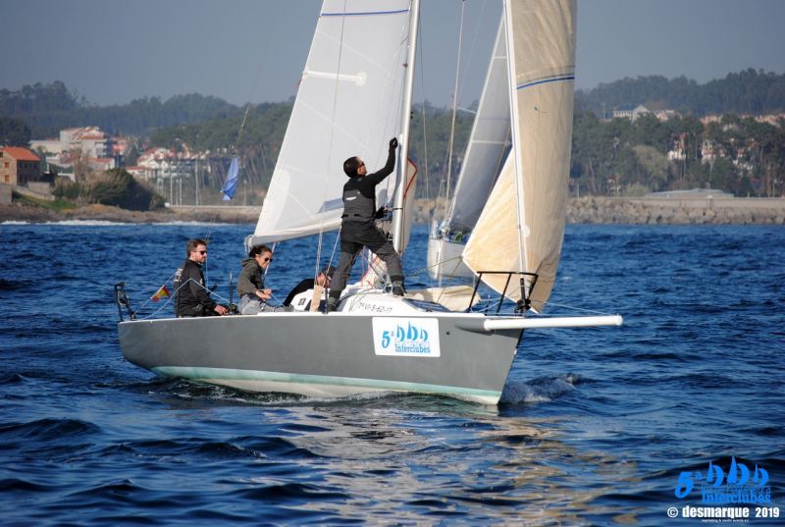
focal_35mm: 218
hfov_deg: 9.4
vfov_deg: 6.3
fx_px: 4752
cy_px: 264
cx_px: 392
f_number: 5
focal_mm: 145
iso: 200
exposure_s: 1/1600
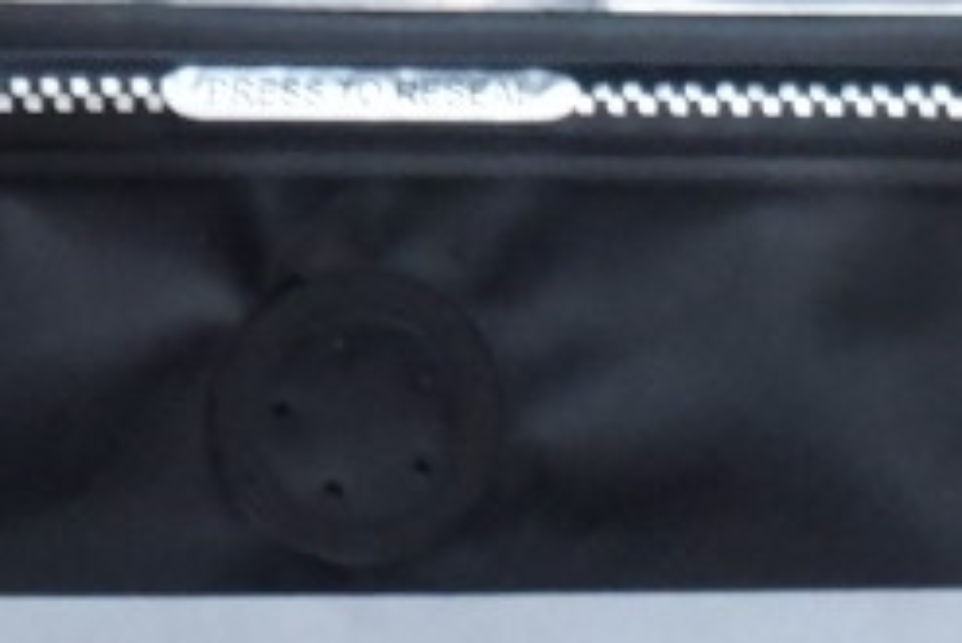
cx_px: 31
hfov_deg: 5.4
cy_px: 990
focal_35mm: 381
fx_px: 10187
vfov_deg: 3.6
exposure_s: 1/34
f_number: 5
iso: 3200
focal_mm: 35.3
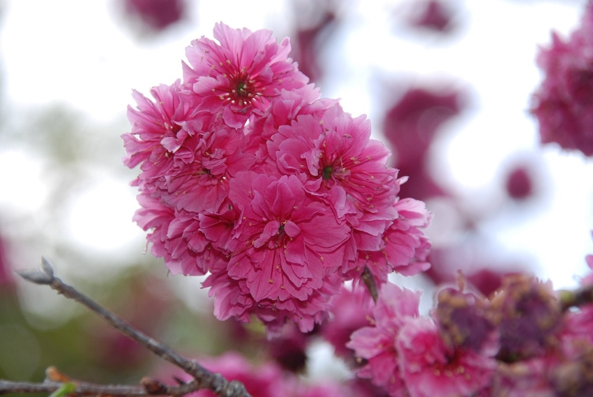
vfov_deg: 6.8
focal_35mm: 202
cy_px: 198
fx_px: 3339
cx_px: 296
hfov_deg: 10.1
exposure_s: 1/125
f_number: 6
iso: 140
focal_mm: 135
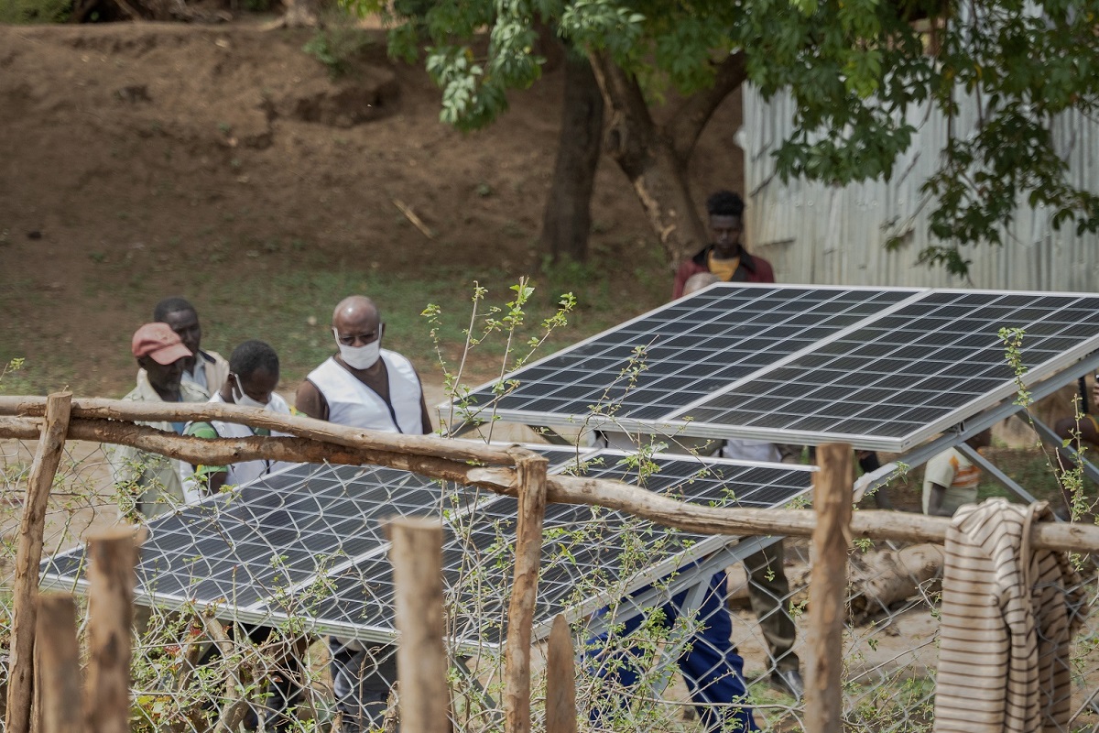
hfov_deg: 19.5
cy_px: 366
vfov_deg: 13.0
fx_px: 3205
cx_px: 550
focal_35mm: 105
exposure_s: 1/3200
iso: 640
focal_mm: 70
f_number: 2.8
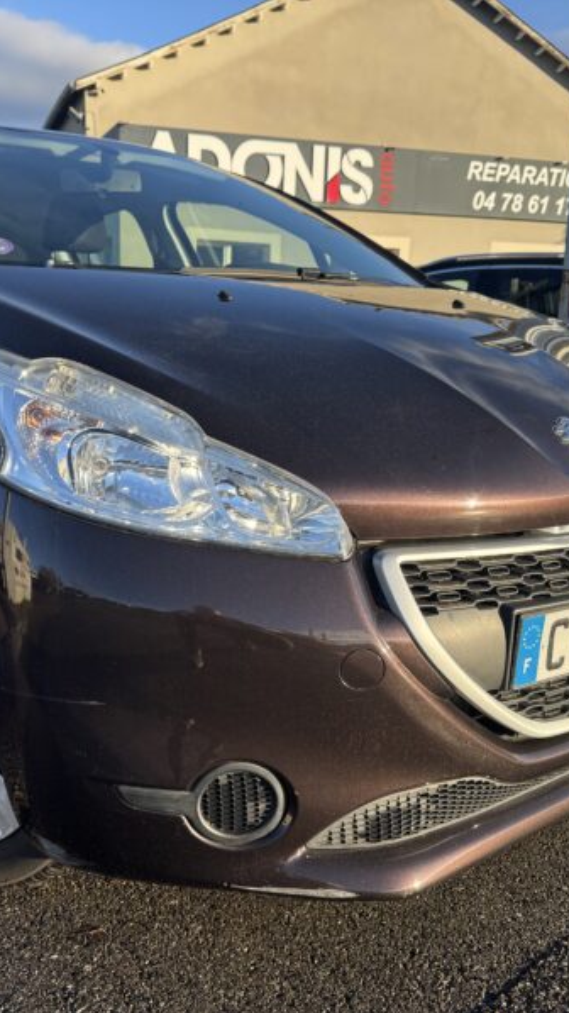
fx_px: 940
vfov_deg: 56.6
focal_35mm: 35
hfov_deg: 33.6
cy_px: 506
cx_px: 239
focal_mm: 6.76
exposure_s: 1/1193
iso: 80
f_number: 1.78
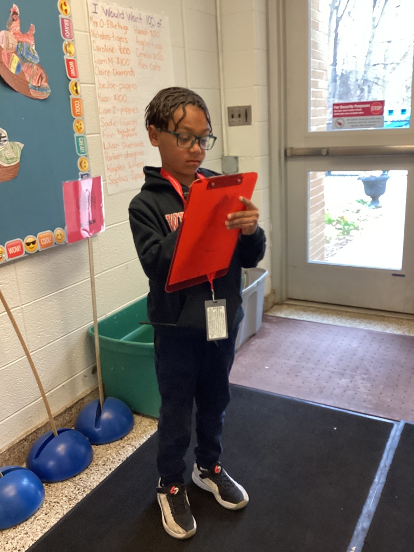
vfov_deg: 58.4
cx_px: 207
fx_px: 494
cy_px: 276
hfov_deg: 45.4
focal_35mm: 31
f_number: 2.4
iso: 320
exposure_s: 1/50
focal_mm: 3.3
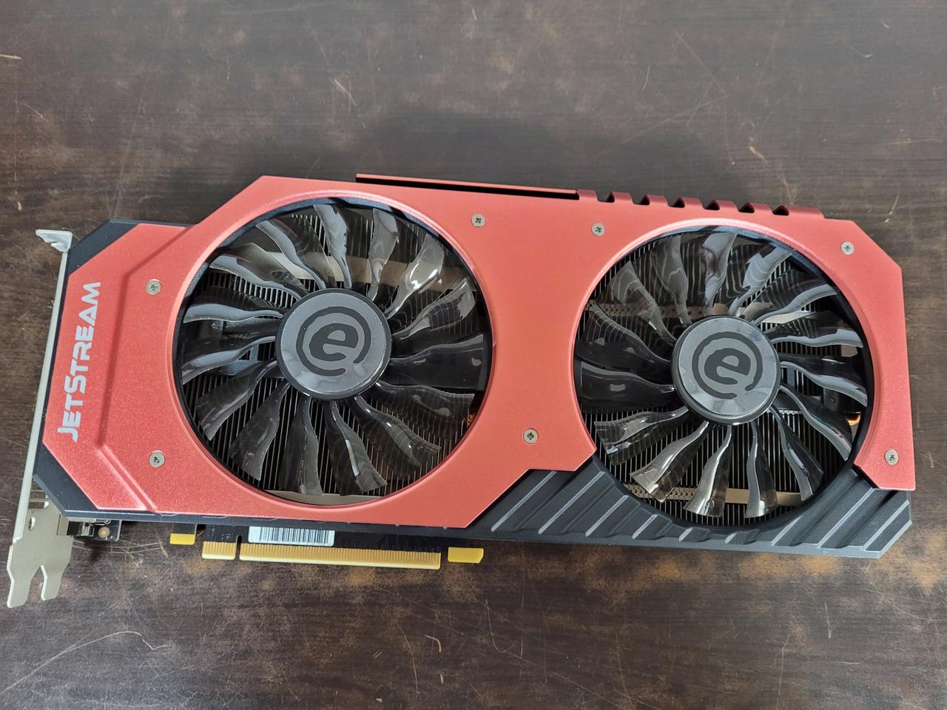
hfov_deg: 67.3
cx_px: 474
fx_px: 711
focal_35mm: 26
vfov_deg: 53.1
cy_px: 355
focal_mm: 5.4
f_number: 1.8
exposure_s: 1/29.1
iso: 640
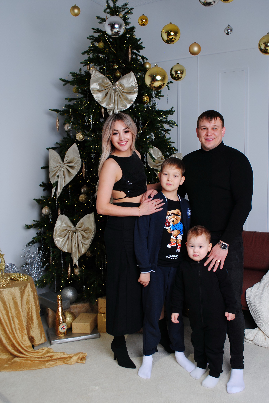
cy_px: 202
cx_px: 134
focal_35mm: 36
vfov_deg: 53.1
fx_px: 403
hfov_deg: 37.0
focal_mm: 24
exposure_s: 1/80
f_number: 7.1
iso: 400
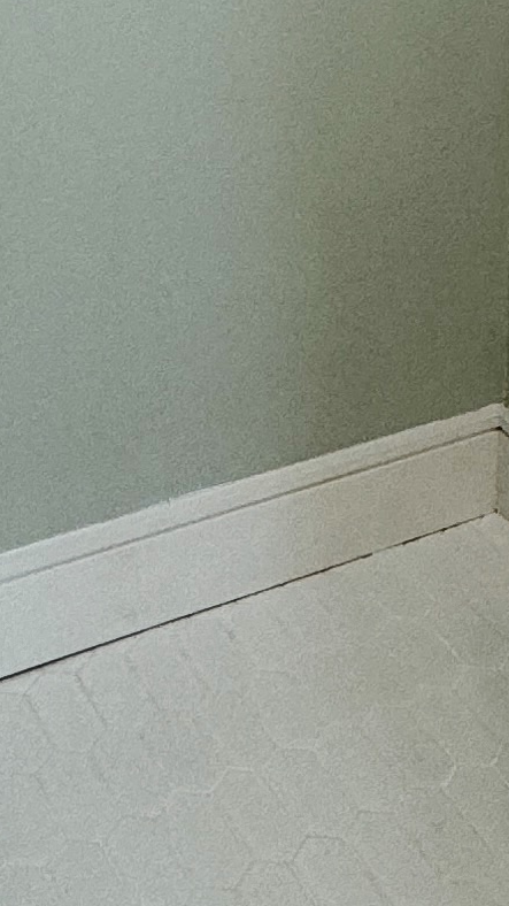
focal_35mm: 78
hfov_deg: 15.0
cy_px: -429
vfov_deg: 22.6
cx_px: 609
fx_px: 1872
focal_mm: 2.22
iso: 100
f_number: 2.2
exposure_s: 1/120
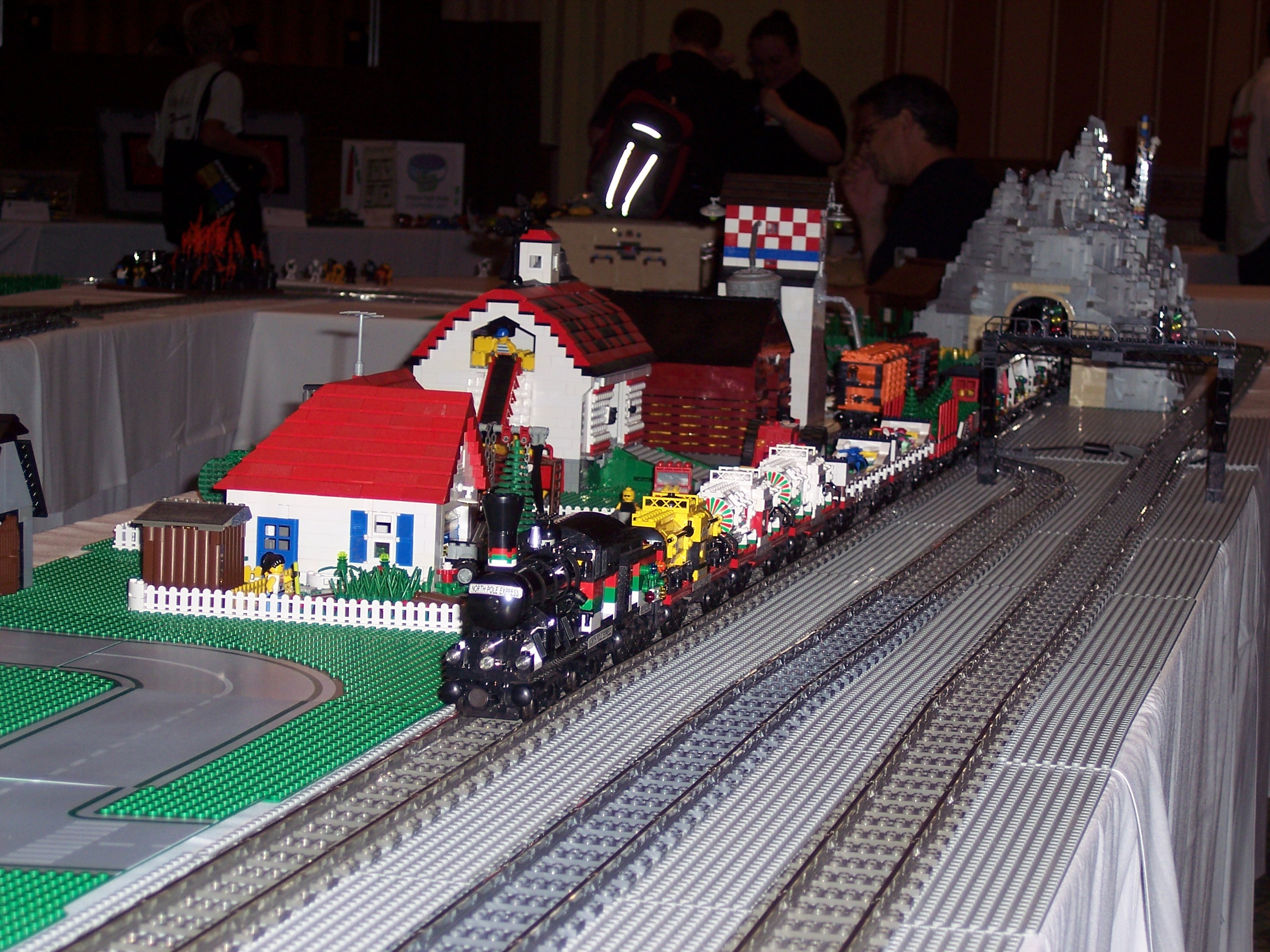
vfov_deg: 16.2
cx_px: 635
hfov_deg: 21.5
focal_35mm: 91
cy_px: 476
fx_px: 3339
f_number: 4.1
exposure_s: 1/90
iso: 100
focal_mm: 18.7
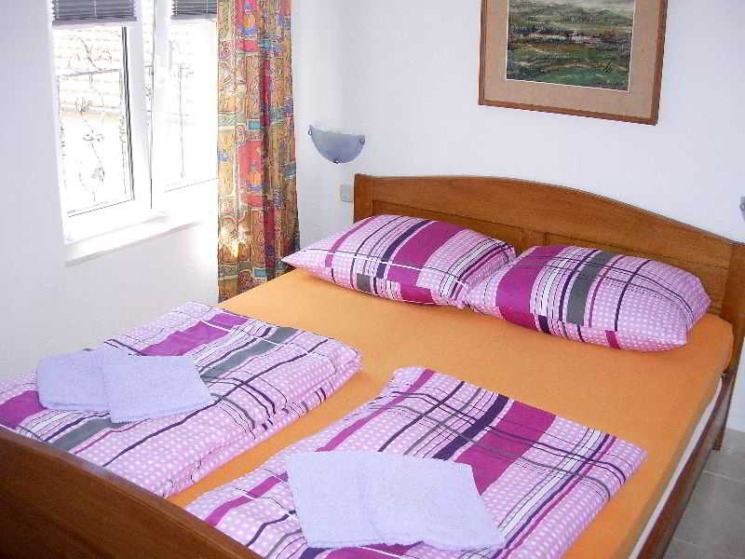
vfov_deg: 37.7
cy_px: 280
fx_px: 818
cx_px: 372
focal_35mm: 38
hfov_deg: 49.0
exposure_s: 1/95.8
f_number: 2.8
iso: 79
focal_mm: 7.8
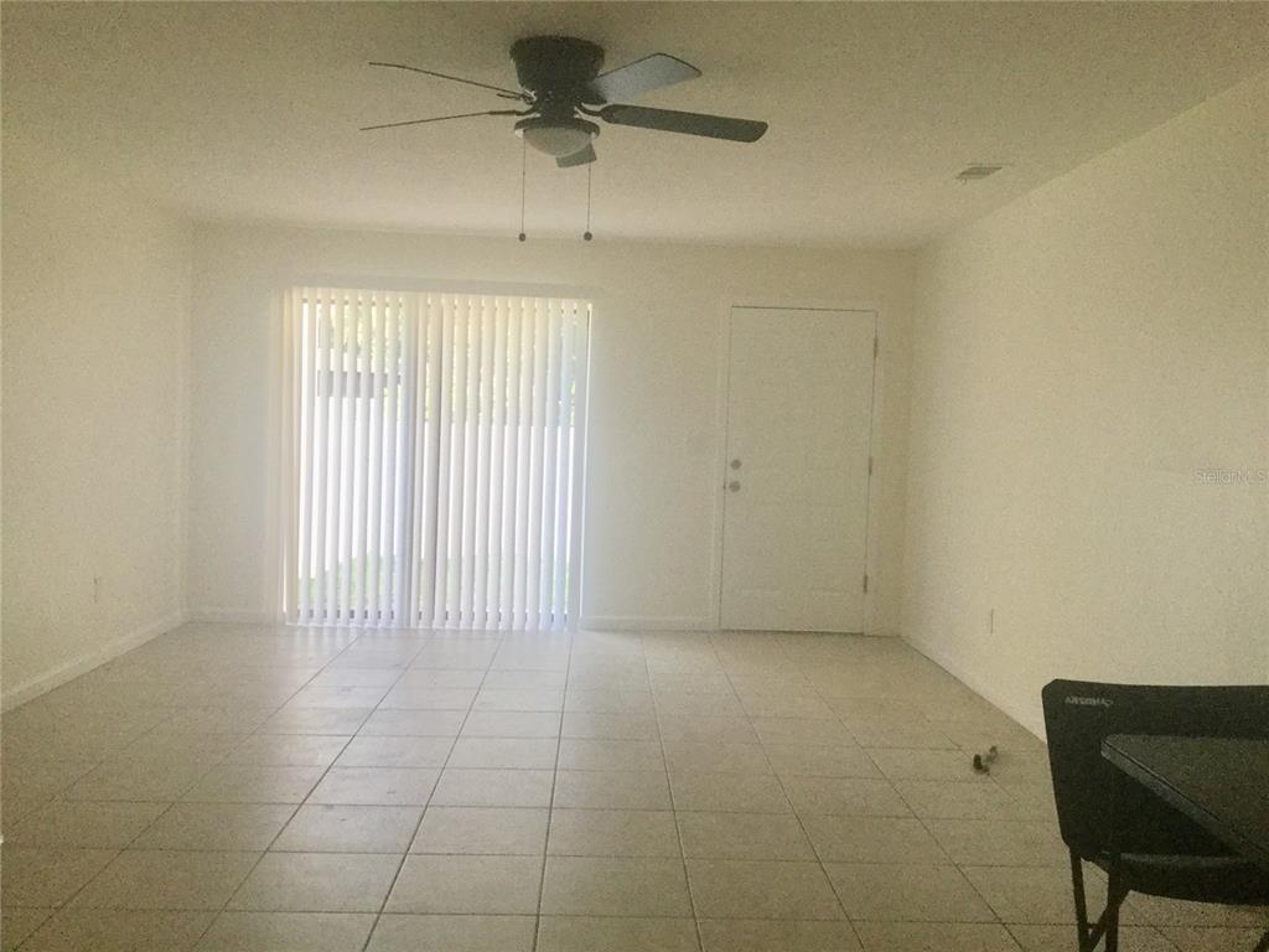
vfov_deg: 45.4
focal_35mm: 31
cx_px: 634
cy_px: 476
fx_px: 1136
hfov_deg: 58.4
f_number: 2.4
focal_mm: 3.3
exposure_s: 1/30
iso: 40
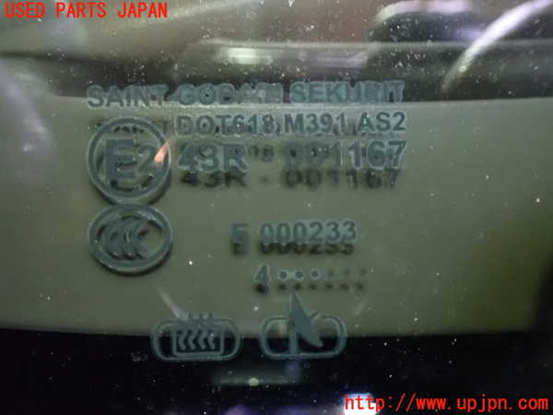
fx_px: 479
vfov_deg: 46.8
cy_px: 208
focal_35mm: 30
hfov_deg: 60.0
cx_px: 276
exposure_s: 1/8
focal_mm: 5.4
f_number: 2.3
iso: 1600
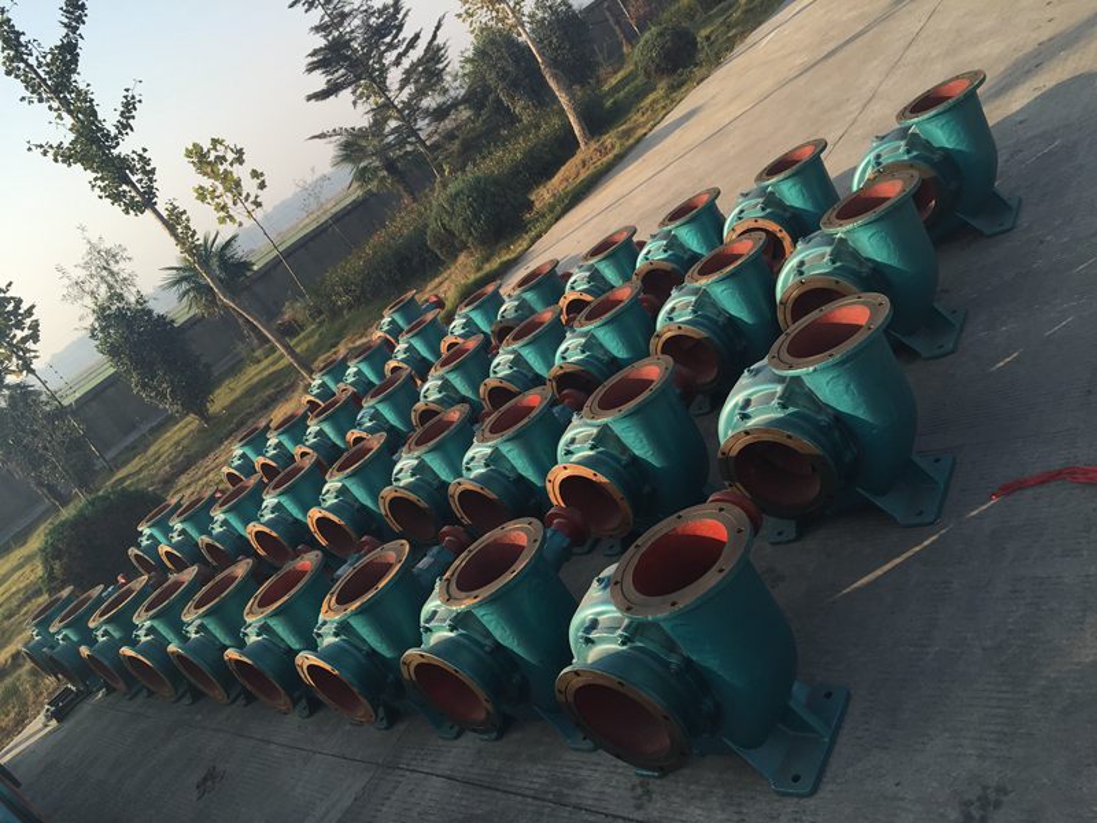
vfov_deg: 48.2
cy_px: 412
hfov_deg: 61.7
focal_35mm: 29
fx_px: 919
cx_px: 548
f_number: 2.2
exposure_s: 1/746
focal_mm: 4.15
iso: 32
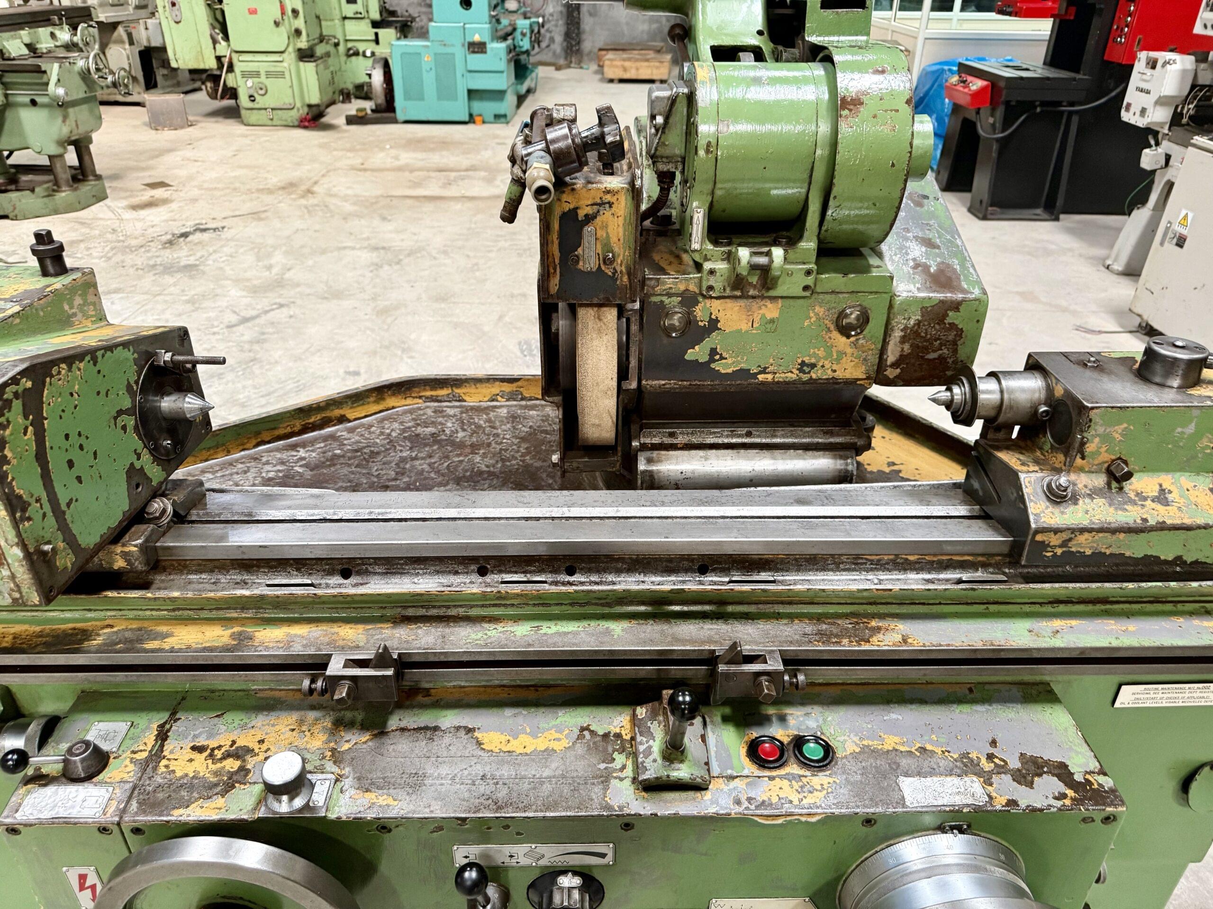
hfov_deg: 71.6
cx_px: 606
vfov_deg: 56.8
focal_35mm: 24
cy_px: 454
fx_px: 841
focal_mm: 6.76
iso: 250
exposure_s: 1/50
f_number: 1.78
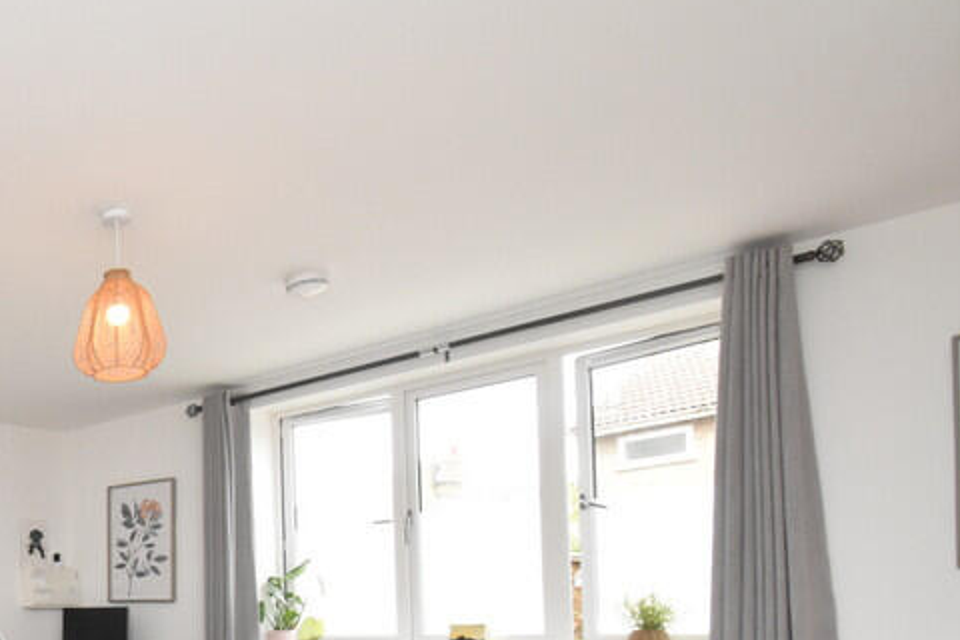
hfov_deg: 47.1
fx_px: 853
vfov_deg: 38.6
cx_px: -34
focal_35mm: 32
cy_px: 561
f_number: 10
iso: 1600
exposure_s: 1/60
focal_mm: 10
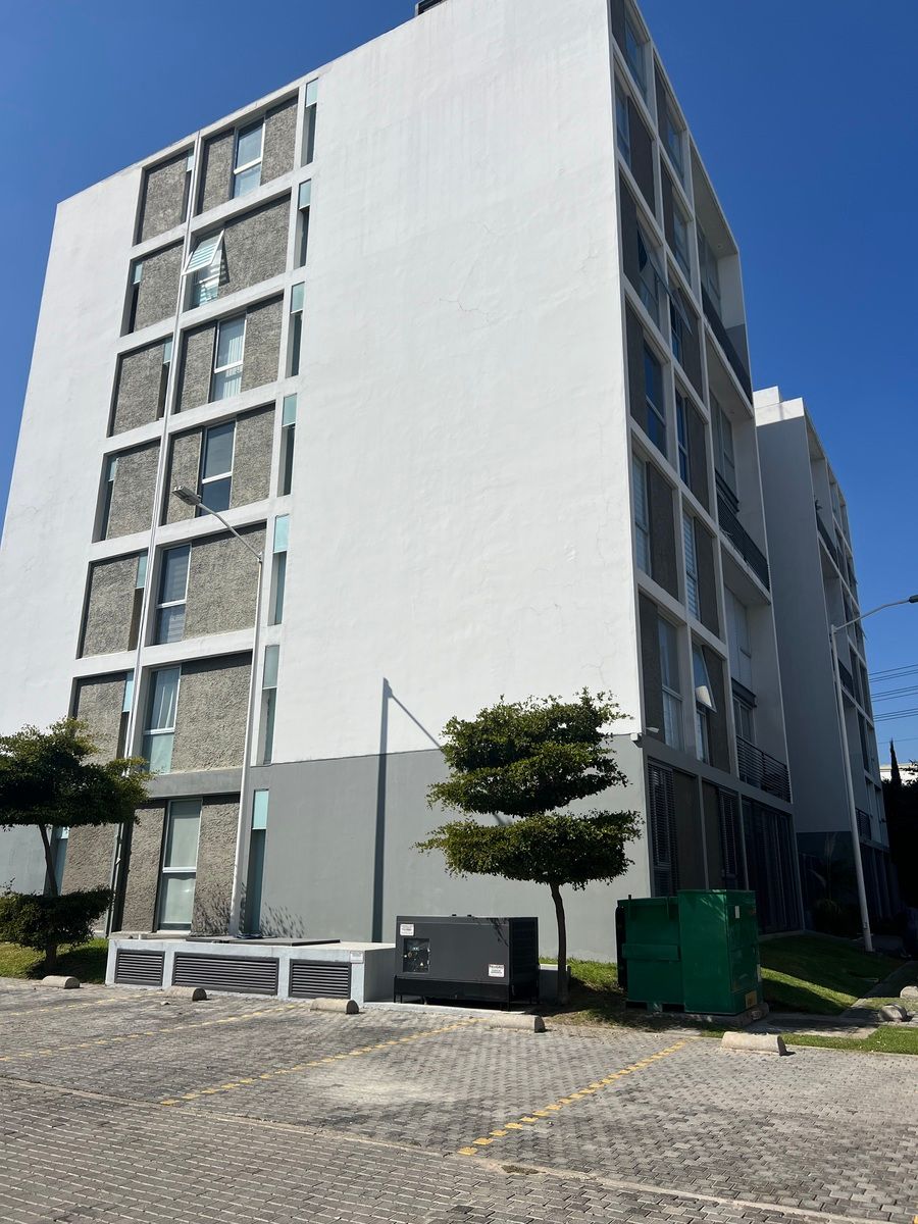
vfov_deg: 67.3
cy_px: 612
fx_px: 919
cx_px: 459
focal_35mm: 26
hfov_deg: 53.1
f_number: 1.5
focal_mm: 5.7
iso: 50
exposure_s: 1/9434
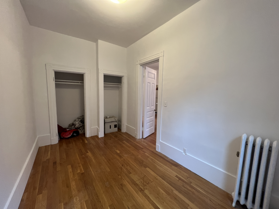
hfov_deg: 106.2
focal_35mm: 13
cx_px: 140
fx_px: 105
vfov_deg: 89.9
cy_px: 104
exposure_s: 1/60
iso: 200
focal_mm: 1.57
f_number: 1.8
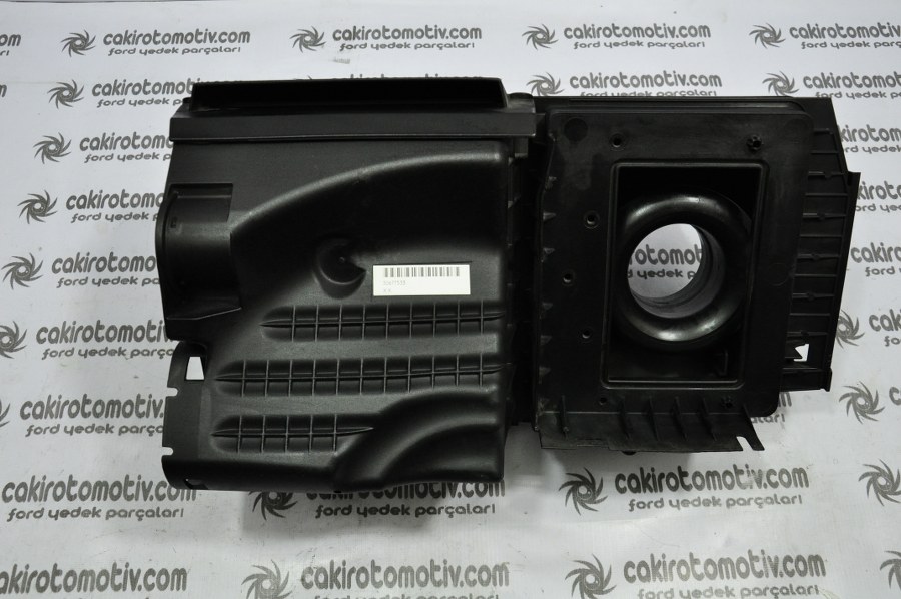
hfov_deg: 59.5
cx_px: 450
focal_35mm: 32
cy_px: 300
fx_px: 788
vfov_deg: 41.6
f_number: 7.1
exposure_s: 1/100
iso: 1100
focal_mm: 21
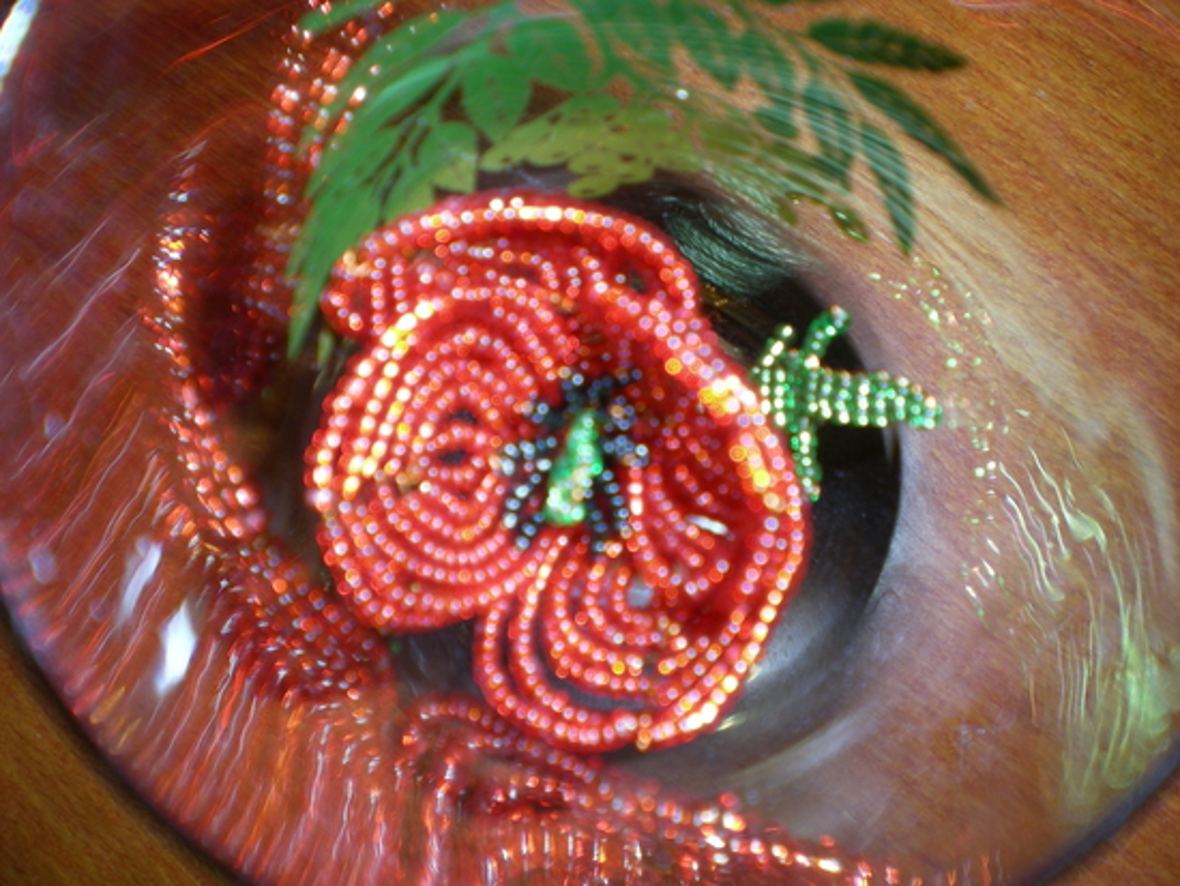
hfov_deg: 49.0
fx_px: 1296
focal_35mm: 38
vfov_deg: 37.7
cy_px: 443
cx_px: 590
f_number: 3.1
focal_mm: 6.3
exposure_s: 1/60
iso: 50
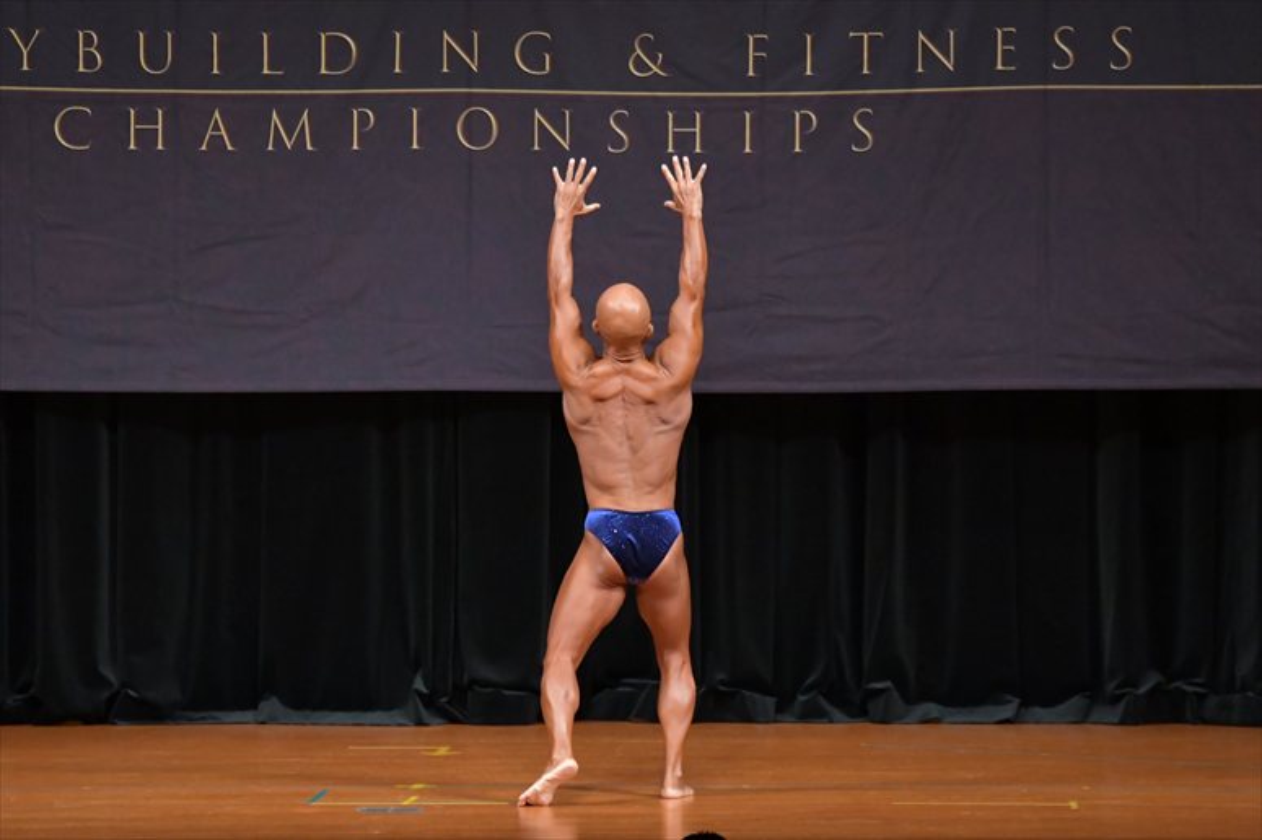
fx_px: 7884
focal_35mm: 225
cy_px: 420
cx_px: 631
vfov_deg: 6.1
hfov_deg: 9.2
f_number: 5.6
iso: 5000
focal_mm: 150
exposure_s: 1/400
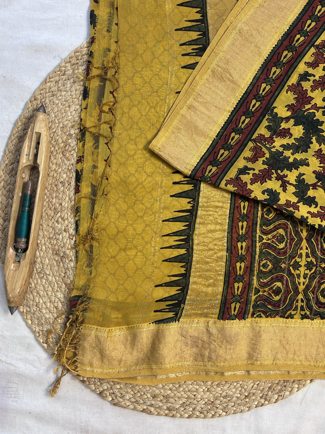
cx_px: 164
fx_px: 338
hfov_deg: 51.4
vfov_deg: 65.3
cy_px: 220
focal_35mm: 27
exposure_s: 1/100
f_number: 1.5
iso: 80
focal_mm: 5.7
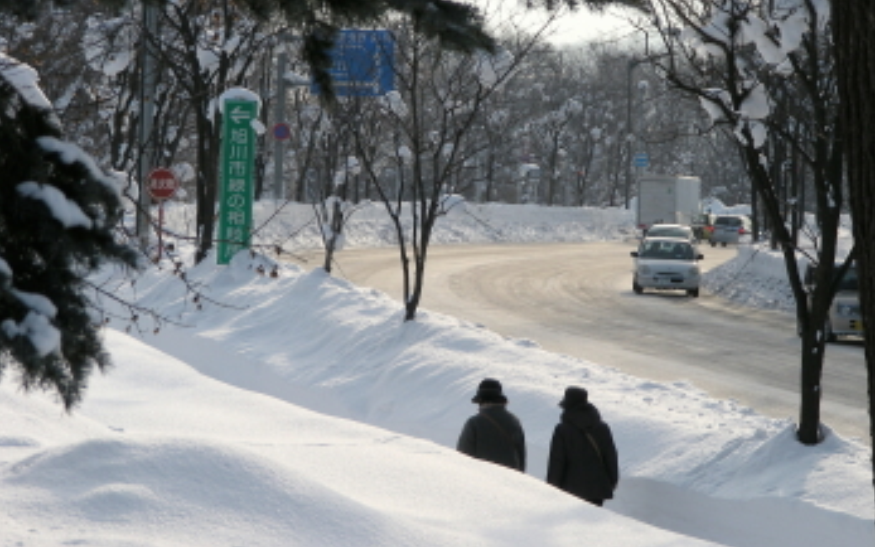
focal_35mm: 158
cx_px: 439
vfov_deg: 8.3
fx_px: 3768
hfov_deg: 13.2
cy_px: 265
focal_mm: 24.7
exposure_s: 1/279
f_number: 4
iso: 50
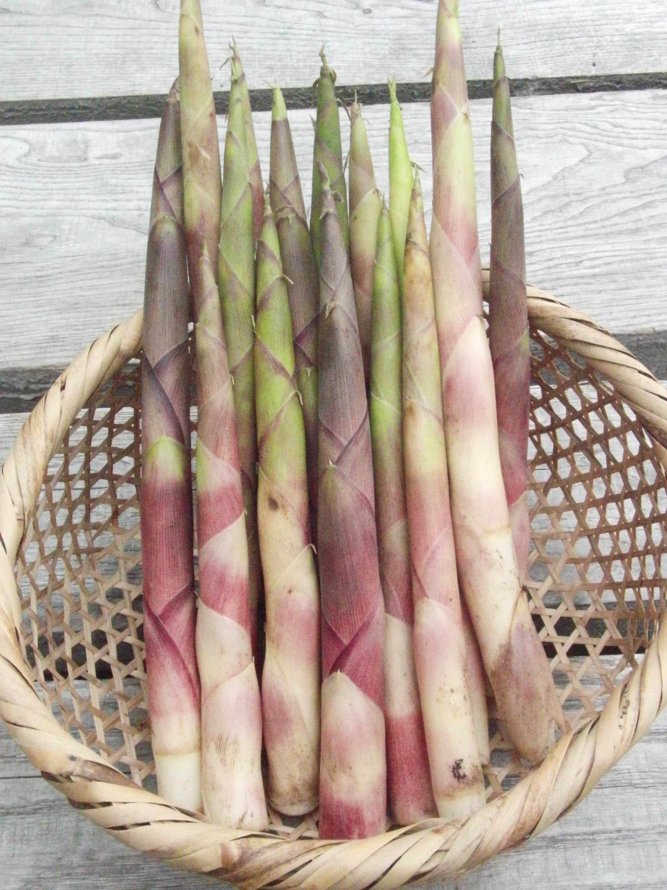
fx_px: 951
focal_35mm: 37
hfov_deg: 38.7
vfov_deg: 50.1
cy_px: 445
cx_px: 334
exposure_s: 1/1000
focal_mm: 6.42
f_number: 8.5
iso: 3200
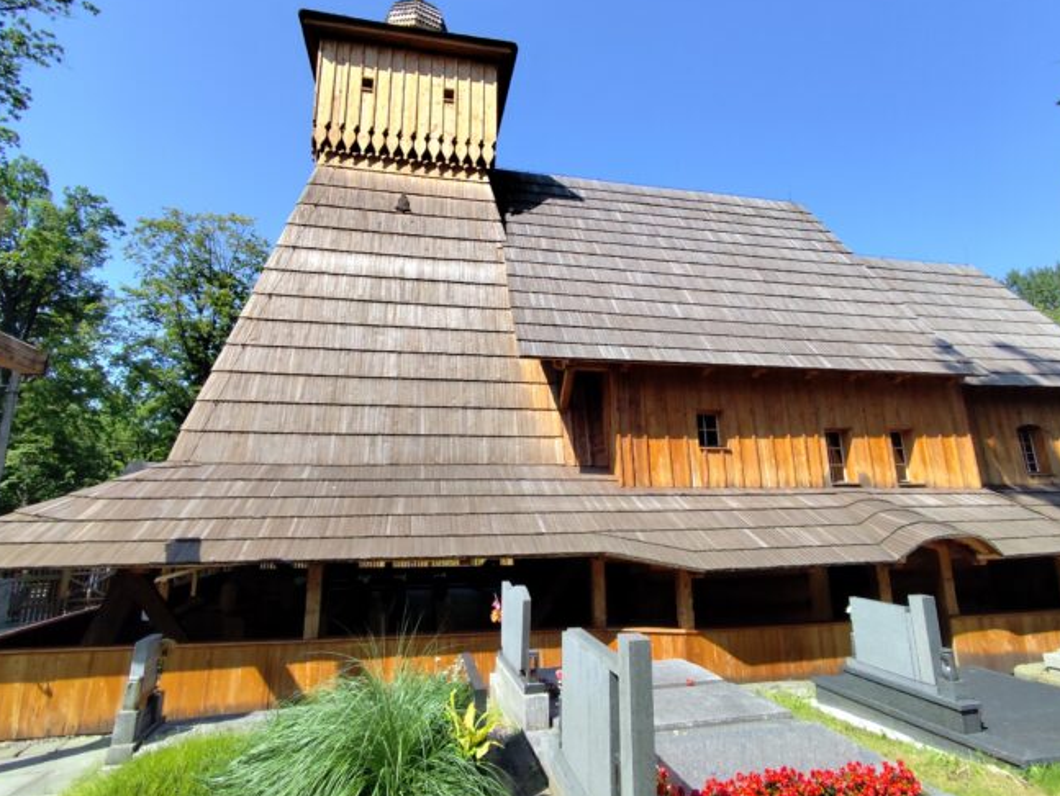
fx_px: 582
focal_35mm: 19
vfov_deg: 68.6
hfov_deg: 84.6
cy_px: 369
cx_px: 555
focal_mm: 1.65
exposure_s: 1/912
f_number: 2.2
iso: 50
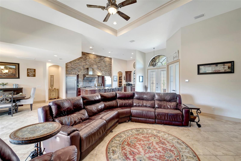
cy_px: 80
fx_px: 94
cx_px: 120
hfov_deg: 104.3
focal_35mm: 14
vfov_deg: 81.2
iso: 250
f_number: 9
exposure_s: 1
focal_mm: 14
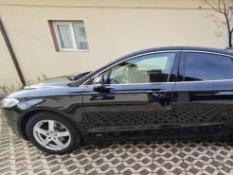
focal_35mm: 19
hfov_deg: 79.3
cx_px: 170
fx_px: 128
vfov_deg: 67.6
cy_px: 111
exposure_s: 1/334
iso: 64
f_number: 2.2
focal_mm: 2.2
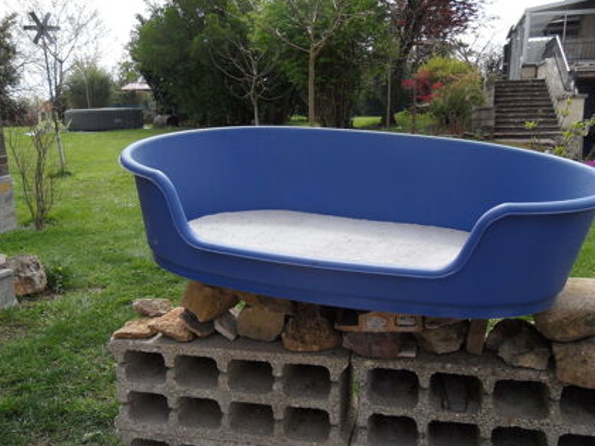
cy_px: 249
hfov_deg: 56.8
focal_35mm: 32
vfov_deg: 44.1
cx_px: 300
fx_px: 550
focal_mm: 5
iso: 80
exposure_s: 1/500
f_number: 3.4
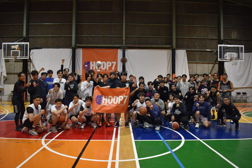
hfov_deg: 67.4
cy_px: 84
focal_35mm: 27
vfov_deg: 47.9
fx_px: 189
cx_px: 126
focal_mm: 18
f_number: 3.5
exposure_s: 1/60
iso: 800
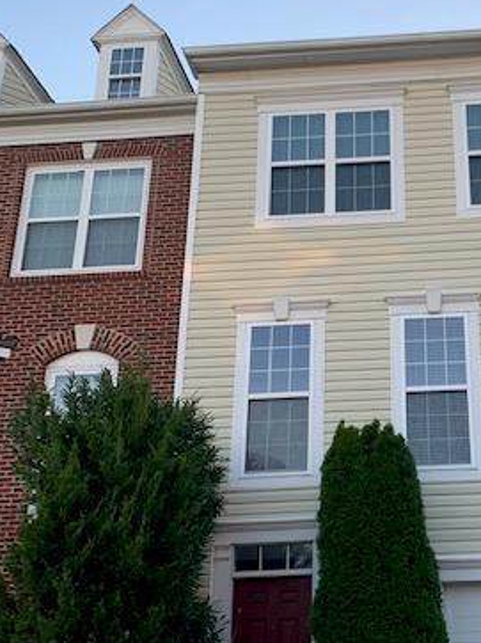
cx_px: 414
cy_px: 350
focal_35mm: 46
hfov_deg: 30.4
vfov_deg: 41.2
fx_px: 853
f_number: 1.8
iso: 25
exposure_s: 1/193
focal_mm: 4.25
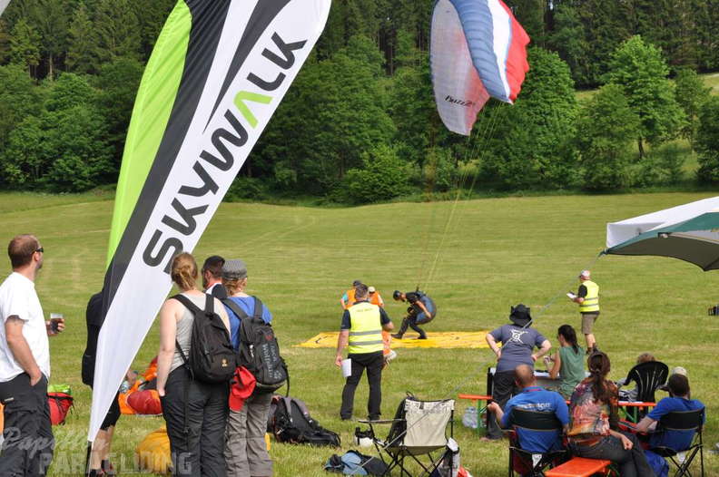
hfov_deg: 29.9
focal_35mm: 68
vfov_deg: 20.1
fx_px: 1346
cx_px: 360
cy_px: 238
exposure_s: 1/125
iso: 200
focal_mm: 45
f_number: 11
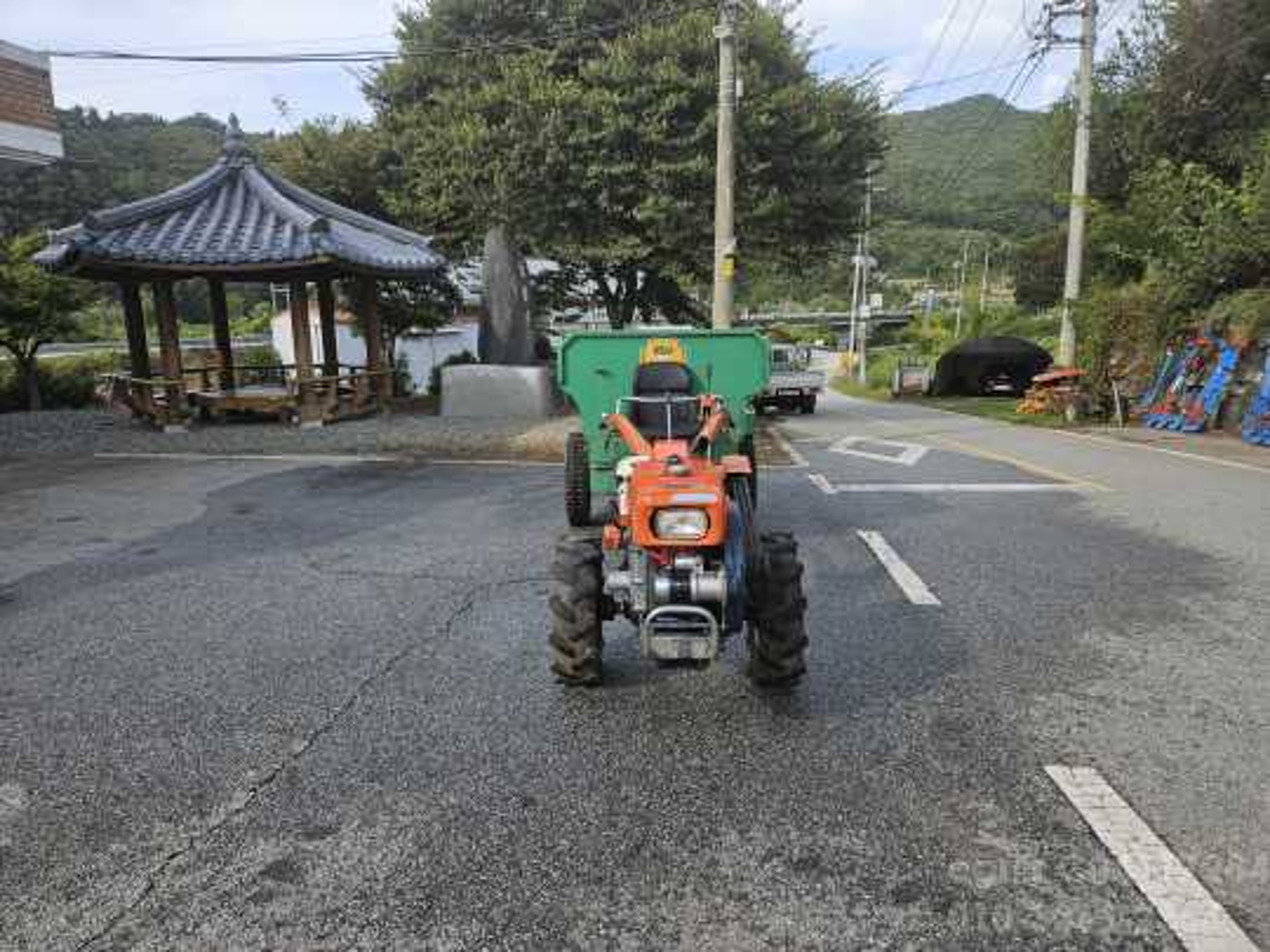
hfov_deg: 73.9
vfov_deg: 58.9
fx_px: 844
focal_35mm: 23
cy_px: 476
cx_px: 635
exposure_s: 1/820
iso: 25
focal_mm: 5.4
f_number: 1.8
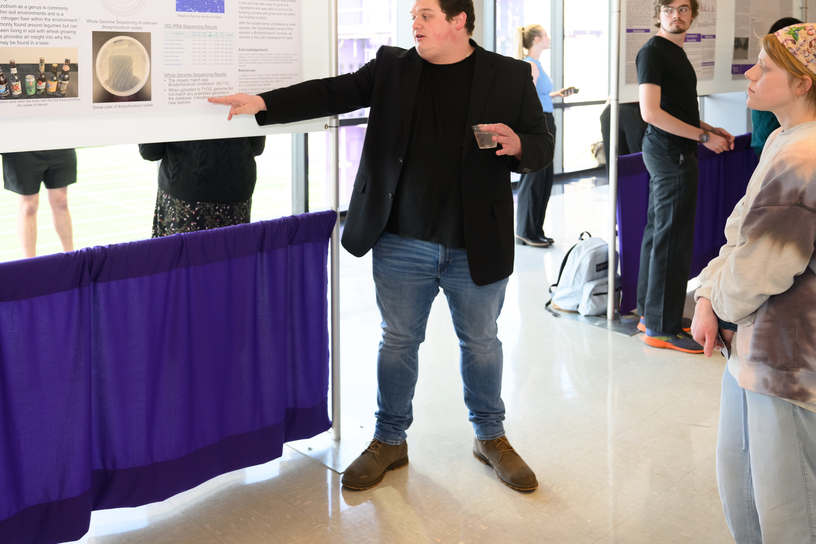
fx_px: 771
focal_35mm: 34
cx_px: 282
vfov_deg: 38.5
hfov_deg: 54.8
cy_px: 192
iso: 500
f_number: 2.8
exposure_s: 1/160
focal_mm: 24
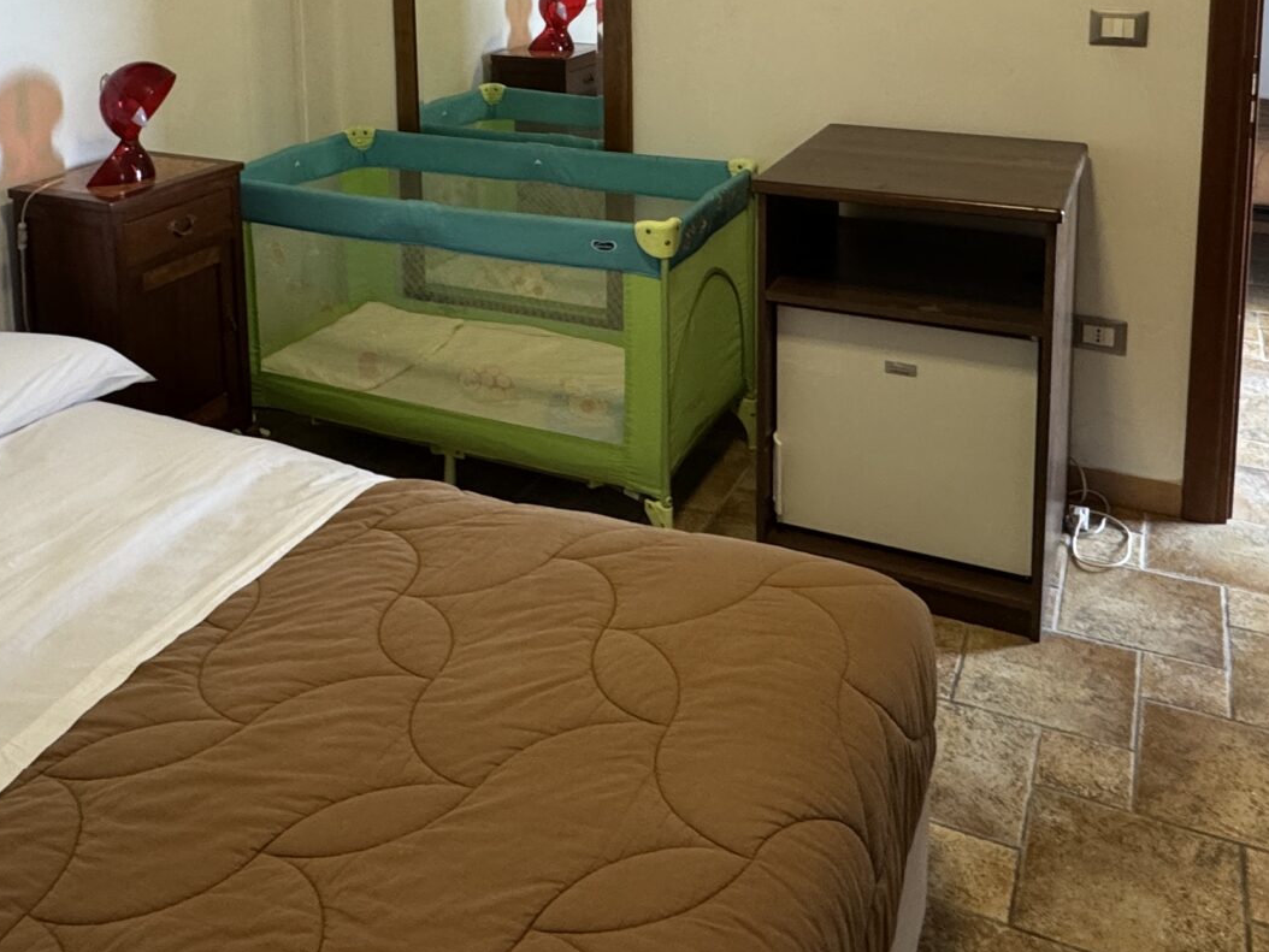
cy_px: 52
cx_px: 579
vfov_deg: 38.2
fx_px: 1247
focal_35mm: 34
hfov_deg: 53.9
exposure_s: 1/50
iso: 200
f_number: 2.2
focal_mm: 2.22
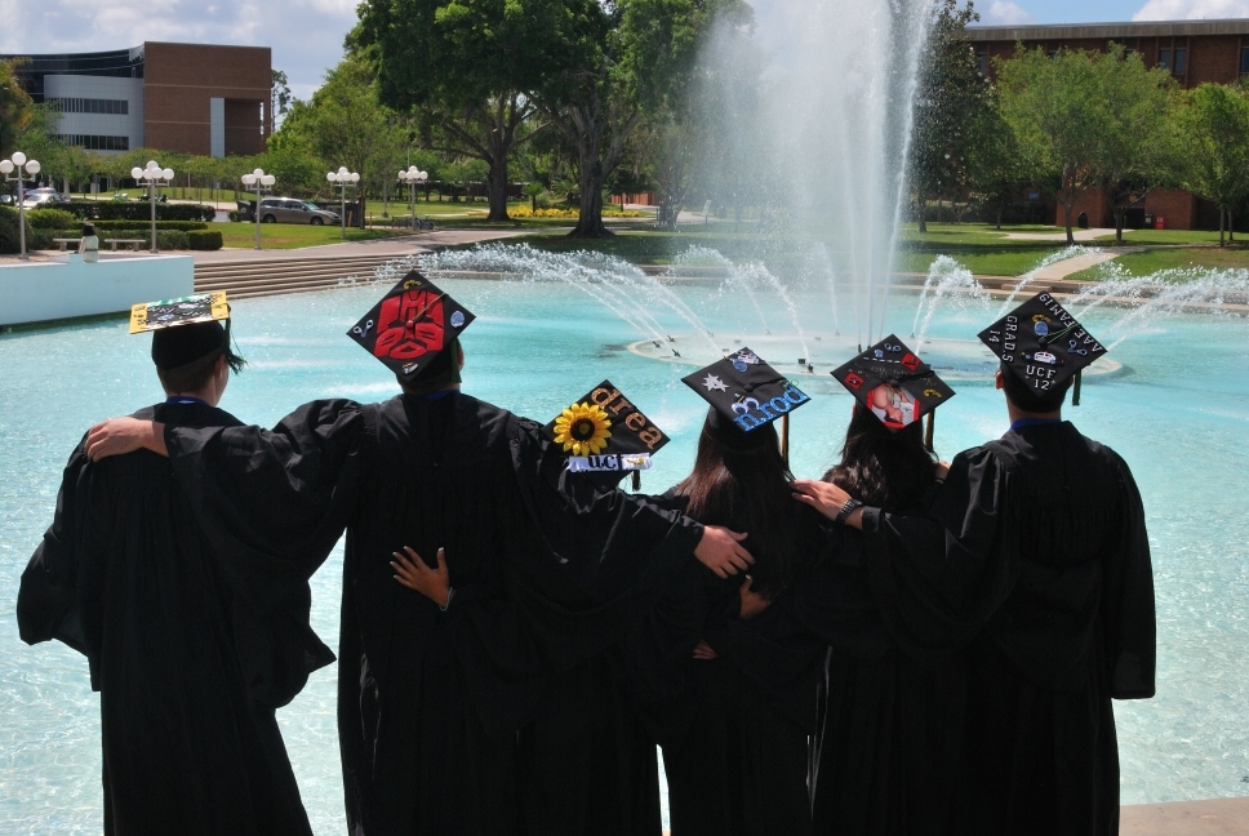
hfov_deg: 44.9
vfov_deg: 30.9
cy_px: 418
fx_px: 1511
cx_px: 624
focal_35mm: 44
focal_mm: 29
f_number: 14
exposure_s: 1/200
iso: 100
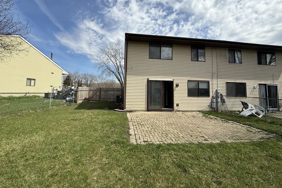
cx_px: 139
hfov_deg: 100.4
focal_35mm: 15
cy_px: 84
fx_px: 117
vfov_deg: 77.1
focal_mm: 2.22
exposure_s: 1/2237
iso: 50
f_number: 2.2
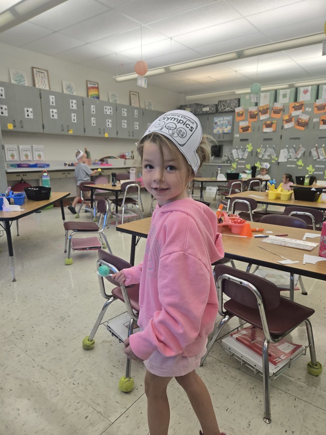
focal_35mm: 23
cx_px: 163
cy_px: 218
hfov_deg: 58.9
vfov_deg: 73.9
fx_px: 289
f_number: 1.8
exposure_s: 1/120
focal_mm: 5.4
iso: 80
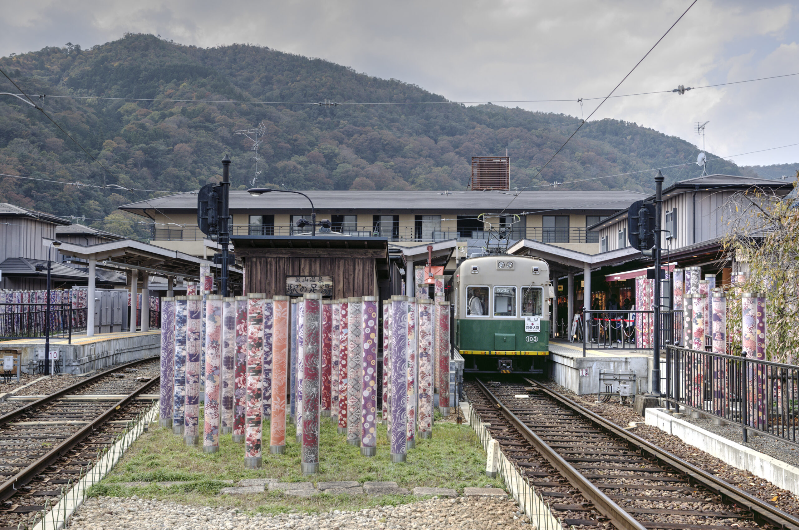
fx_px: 930
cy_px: 265
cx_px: 400
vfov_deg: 31.8
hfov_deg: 46.5
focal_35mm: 42
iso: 125
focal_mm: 28
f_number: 7.1
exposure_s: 1/80
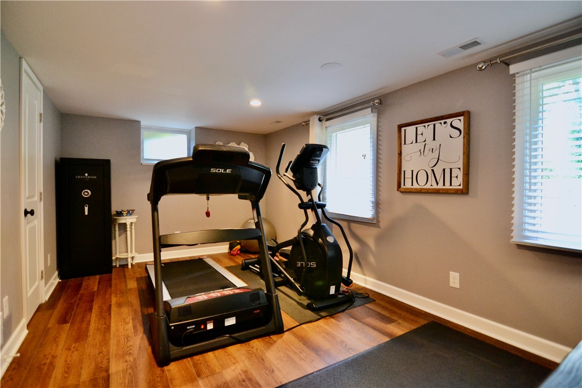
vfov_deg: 72.1
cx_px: 291
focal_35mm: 16
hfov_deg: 95.0
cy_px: 194
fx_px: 267
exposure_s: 1/60
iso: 1250
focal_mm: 11
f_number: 2.8
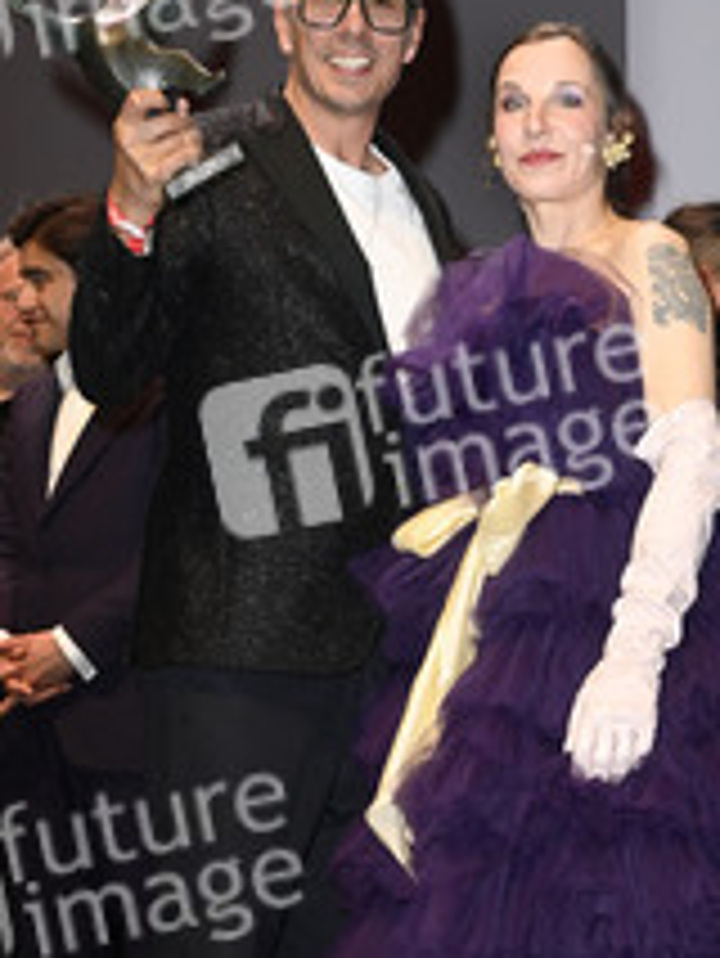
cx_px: 562
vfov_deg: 19.7
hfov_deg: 14.9
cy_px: 657
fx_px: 2743
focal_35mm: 99
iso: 1250
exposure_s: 1/125
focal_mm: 55
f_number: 5.6
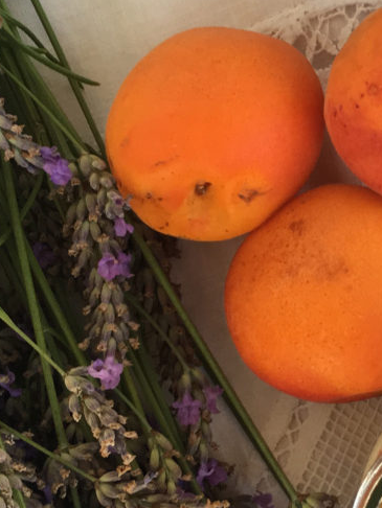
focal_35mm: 93
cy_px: 203
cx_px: 513
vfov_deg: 21.0
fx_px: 1367
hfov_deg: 15.1
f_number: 2.2
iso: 40
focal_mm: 4.15
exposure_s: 1/100
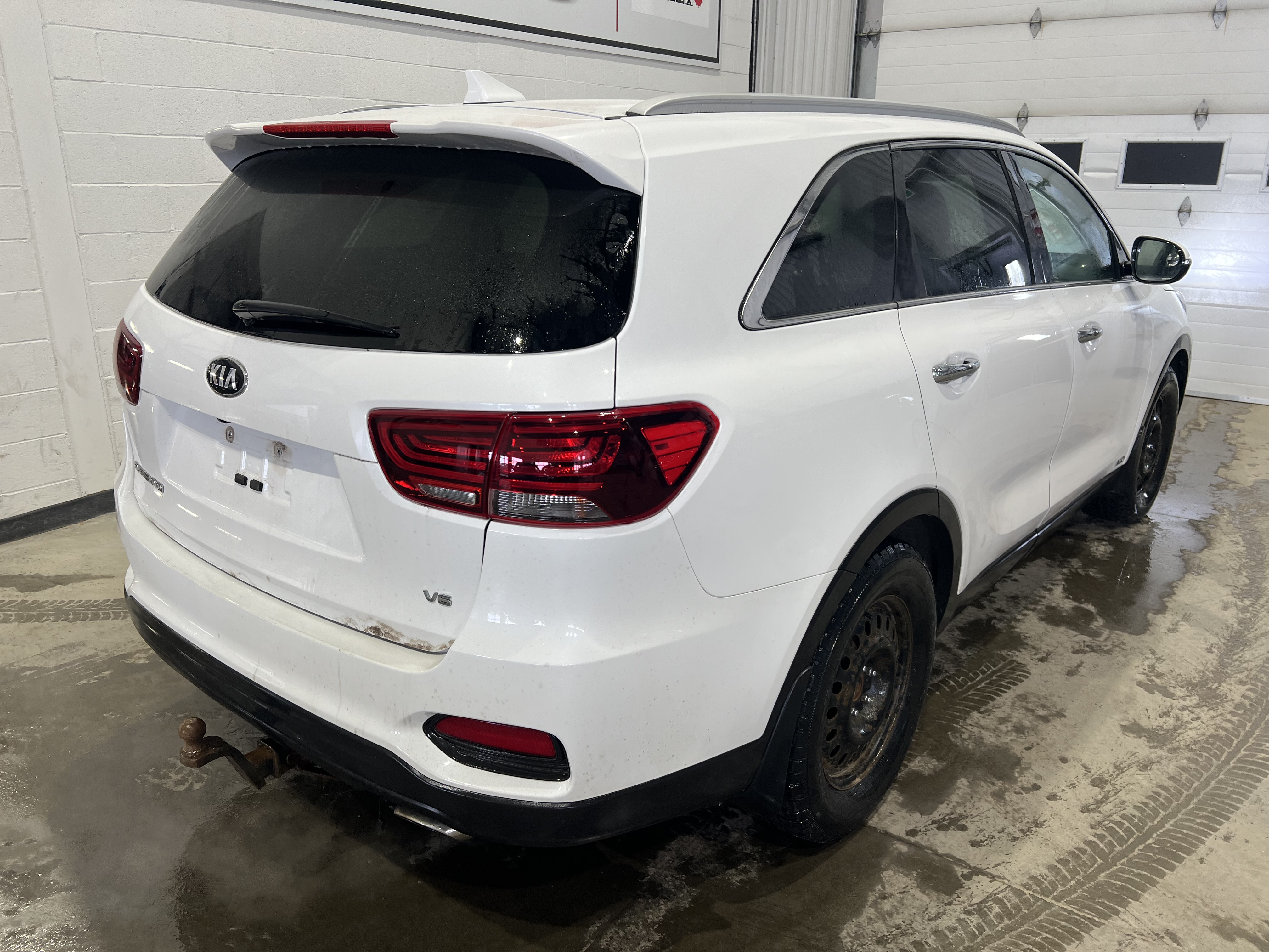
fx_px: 953
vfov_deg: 53.1
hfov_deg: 67.3
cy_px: 476
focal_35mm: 26
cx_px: 634
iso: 50
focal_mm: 5.7
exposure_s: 1/120
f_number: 1.5
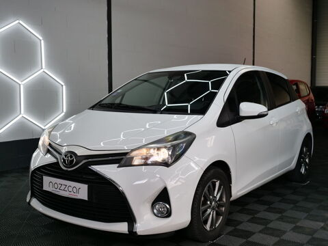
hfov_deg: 46.8
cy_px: 123
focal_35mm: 40
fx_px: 379
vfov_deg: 36.0
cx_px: 164
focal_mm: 20
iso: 200
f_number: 3.3
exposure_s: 1/125
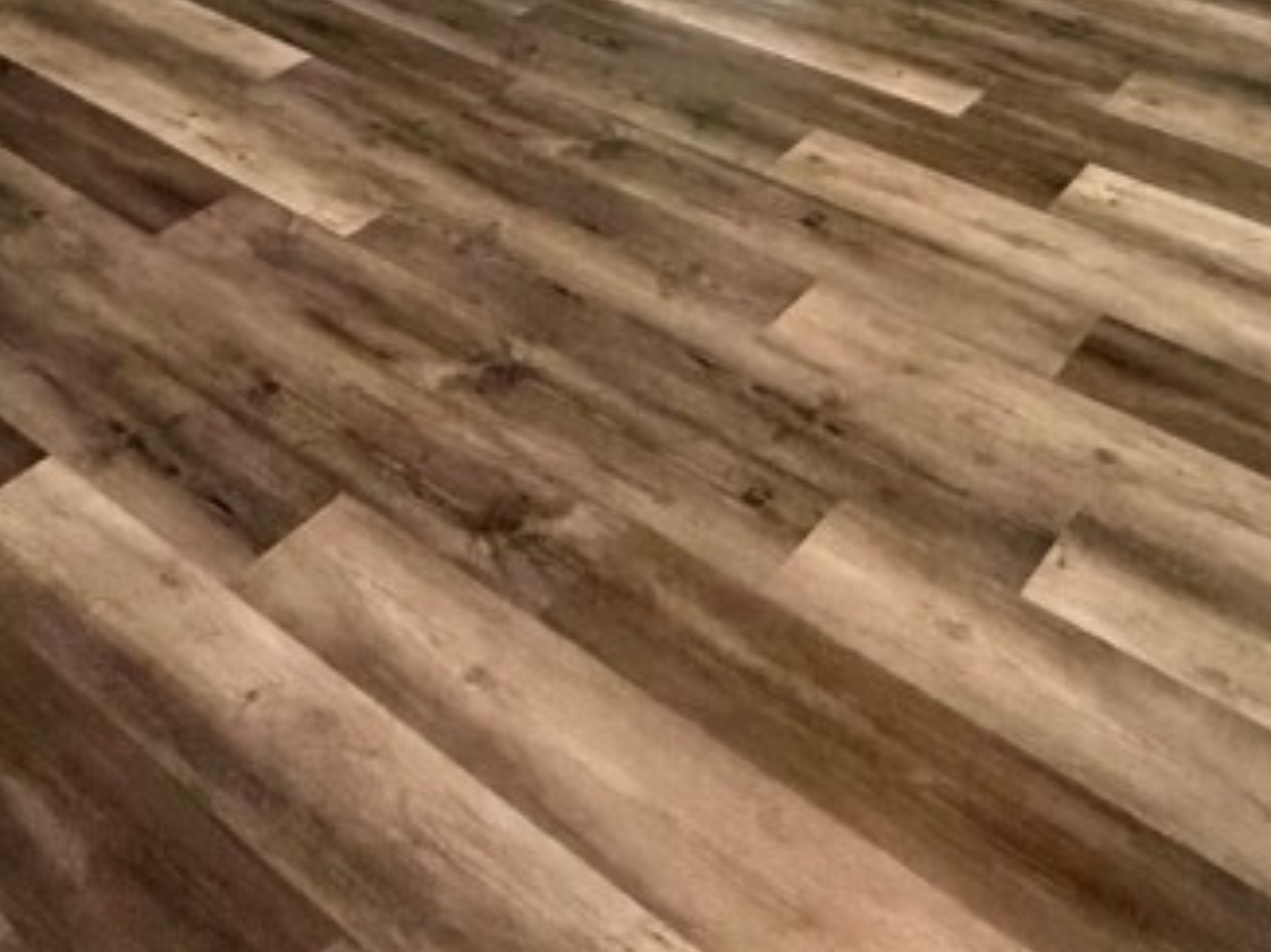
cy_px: -456
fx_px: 1614
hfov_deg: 42.6
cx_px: 803
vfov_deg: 25.3
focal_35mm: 44
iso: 250
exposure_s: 1/60
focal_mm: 2.22
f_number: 2.2
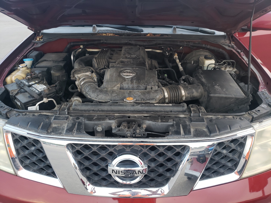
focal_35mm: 26
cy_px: 102
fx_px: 204
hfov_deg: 67.3
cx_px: 136
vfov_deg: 53.1
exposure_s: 1/50
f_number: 1.5
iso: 60
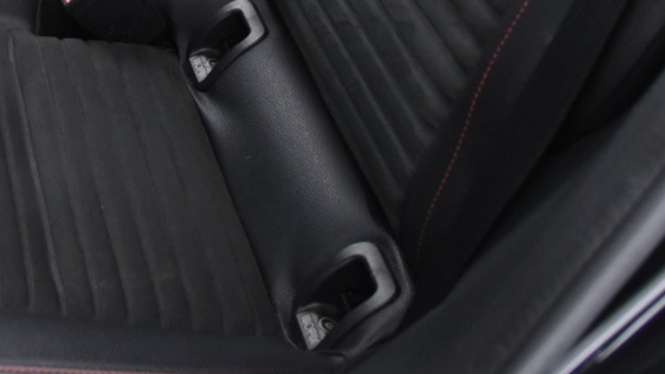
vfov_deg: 12.9
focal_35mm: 85
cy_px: -298
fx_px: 1498
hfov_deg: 24.5
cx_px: 112
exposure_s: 1/15
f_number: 4
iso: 4000
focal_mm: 24
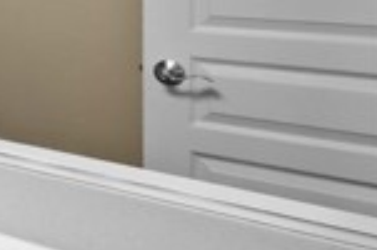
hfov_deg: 17.8
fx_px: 711
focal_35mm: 68
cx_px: -414
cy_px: -74
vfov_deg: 18.5
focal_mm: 16
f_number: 4
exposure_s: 1/15
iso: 1600
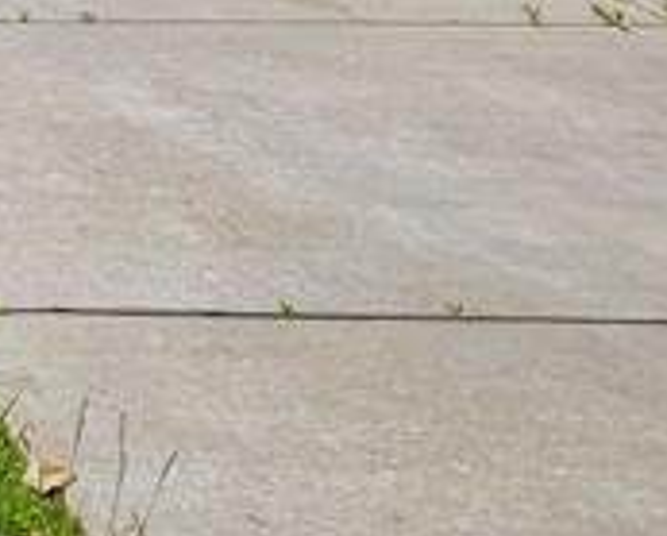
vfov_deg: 11.0
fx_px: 2511
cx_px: -775
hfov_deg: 12.7
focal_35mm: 127
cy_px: -567
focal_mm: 11
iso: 320
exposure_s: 1/1300
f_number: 5.6
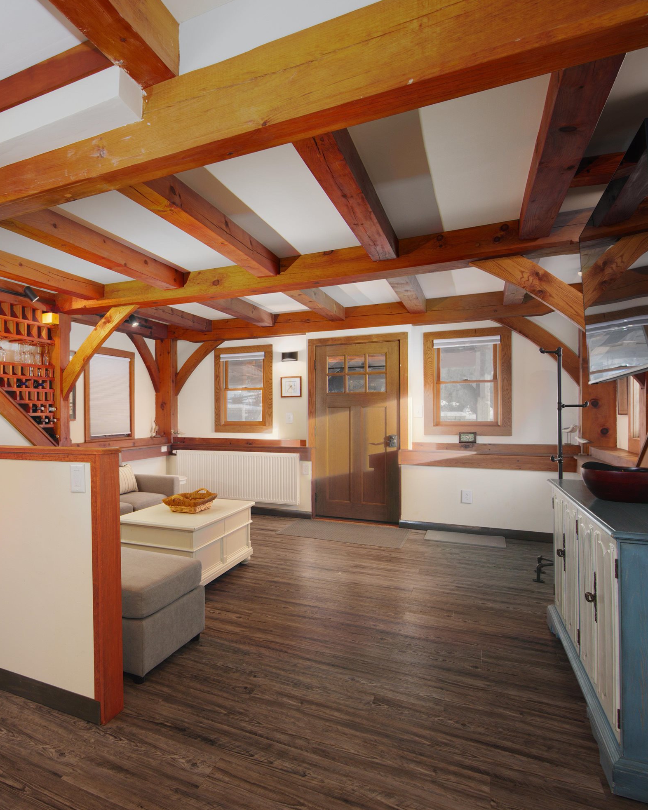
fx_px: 545
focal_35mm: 23
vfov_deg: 73.2
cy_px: 419
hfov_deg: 57.4
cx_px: 141
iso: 320
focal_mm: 15.5
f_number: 7.1
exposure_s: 1/1.25
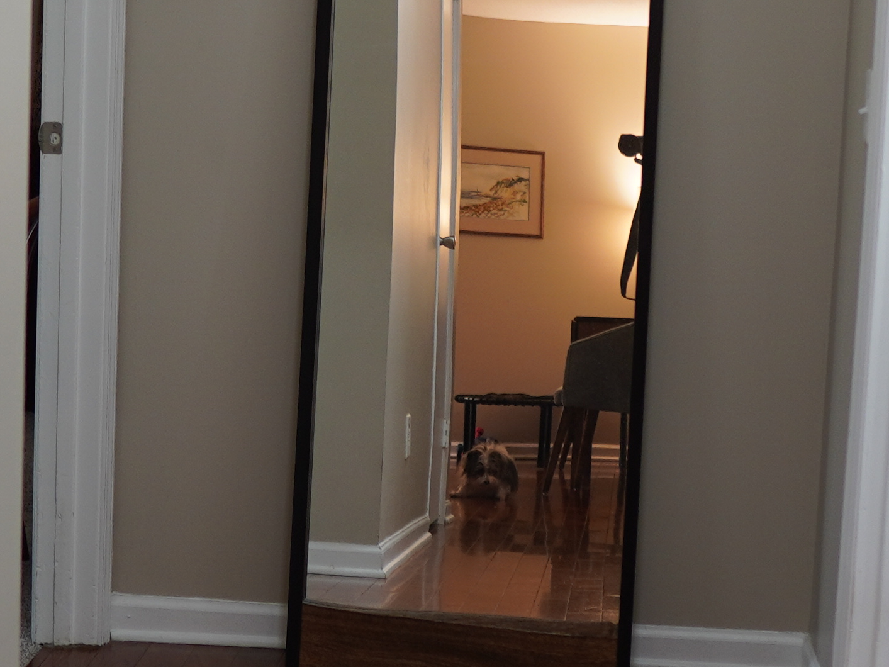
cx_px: 437
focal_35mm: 98
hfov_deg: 20.0
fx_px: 2517
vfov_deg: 15.1
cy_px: 248
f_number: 1.6
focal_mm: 16
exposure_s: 1/30
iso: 100
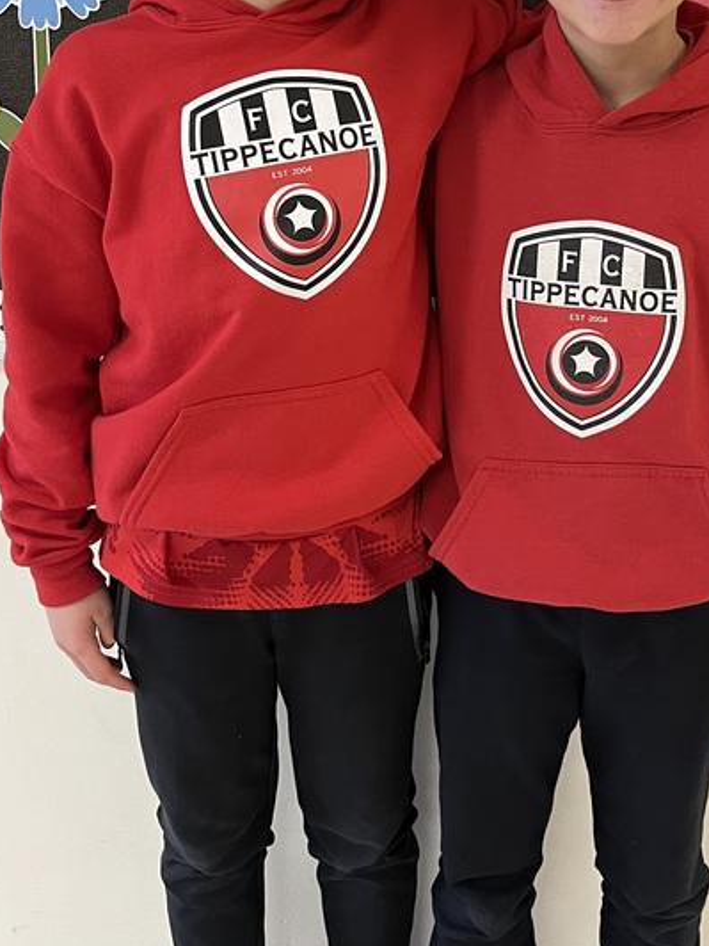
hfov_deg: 28.8
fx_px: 1365
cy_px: 226
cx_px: 499
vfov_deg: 37.2
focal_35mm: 50
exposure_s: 1/60
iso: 200
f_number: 1.6
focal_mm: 5.1
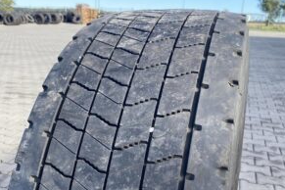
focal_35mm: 40
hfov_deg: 48.4
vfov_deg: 32.7
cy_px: 145
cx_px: 130
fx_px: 317
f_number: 1.8
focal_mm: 4.25
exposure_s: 1/633
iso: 32
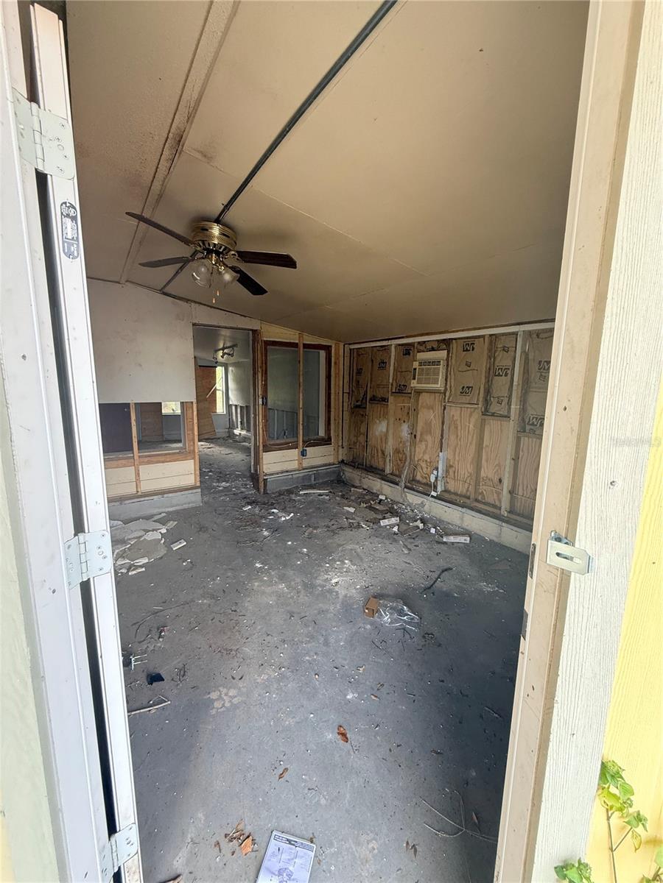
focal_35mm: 14
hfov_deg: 85.7
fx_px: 358
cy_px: 442
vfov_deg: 102.1
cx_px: 332
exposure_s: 1/99
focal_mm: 2.22
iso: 250
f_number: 2.2
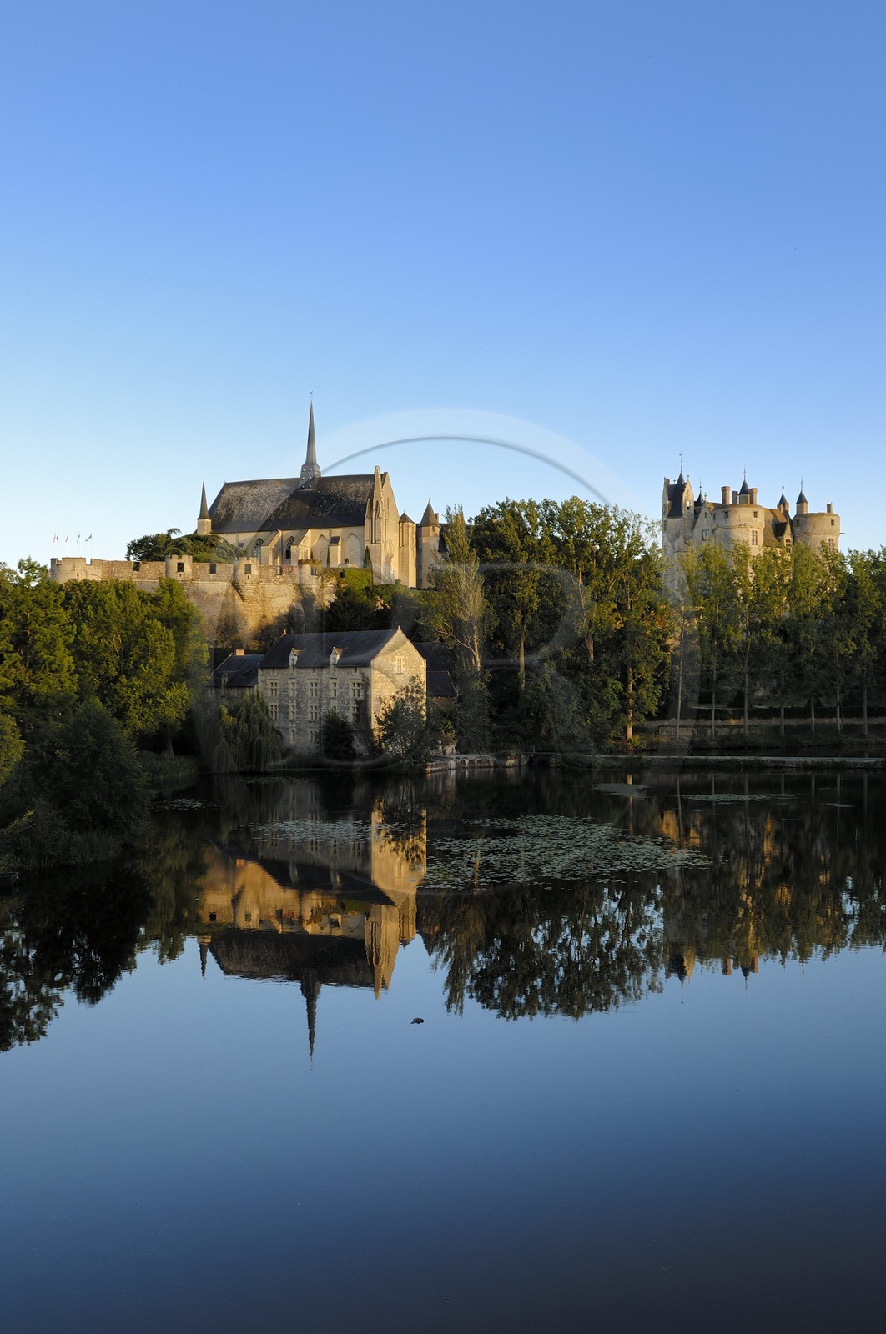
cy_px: 667
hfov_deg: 36.8
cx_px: 443
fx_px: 1333
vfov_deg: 53.2
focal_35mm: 36
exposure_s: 1/125
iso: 100
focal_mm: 24
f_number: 4.5
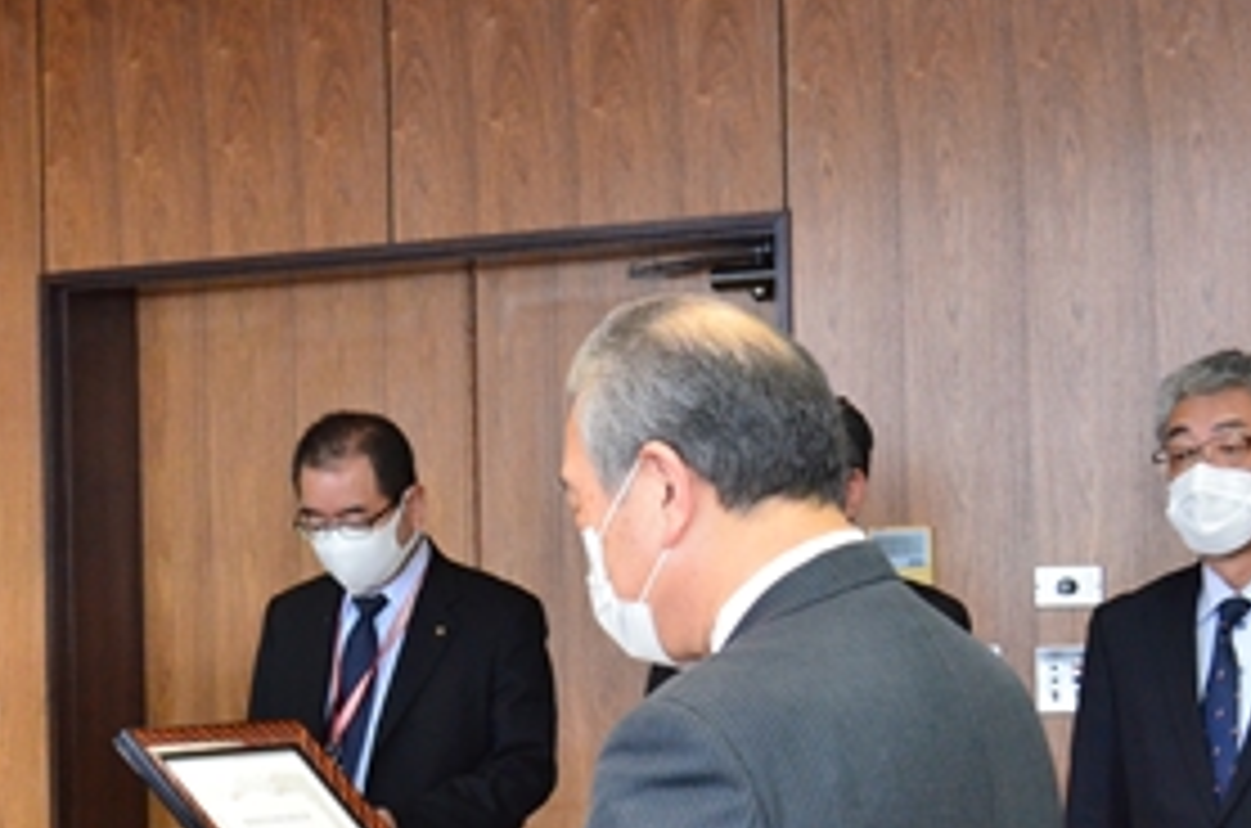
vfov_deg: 12.6
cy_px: 673
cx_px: 216
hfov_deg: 18.8
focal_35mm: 108
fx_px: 3744
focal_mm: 40
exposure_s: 1/250
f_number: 6.3
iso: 3200
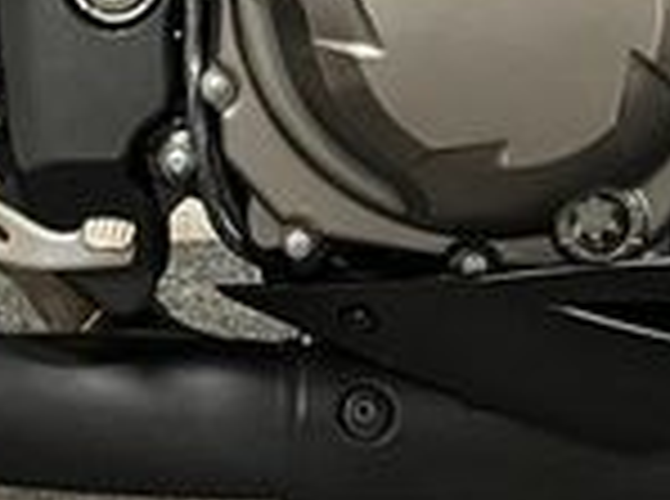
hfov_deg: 17.6
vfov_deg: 12.2
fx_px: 2163
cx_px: 292
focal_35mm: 112
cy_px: -351
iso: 400
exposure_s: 1/50
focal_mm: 5.1
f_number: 1.6
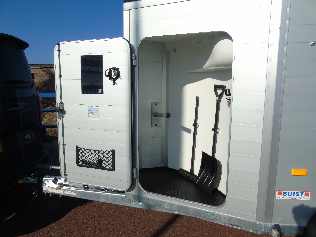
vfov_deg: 54.9
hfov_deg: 69.4
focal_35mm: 25
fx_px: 228
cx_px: 158
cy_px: 118
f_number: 4.8
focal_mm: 4.4
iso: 80
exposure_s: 1/1000
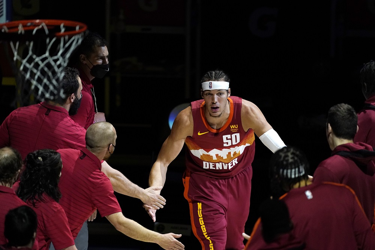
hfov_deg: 3.4
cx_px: 188
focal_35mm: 600
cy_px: 125
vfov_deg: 2.3
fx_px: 6248
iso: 4000
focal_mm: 600
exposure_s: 1/1000
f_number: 4
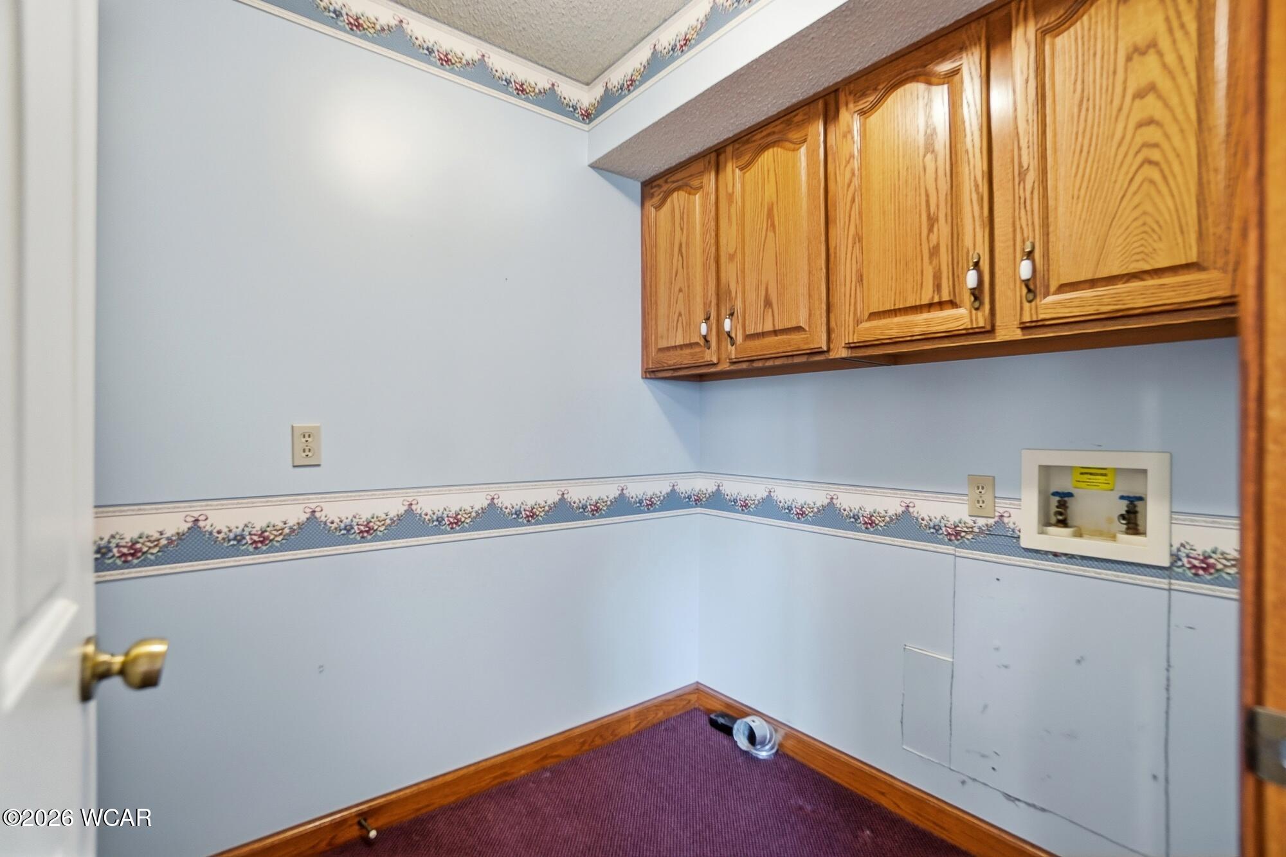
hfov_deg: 100.4
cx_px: 643
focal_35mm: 15
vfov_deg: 77.3
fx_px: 536
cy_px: 428
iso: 125
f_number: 4
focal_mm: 10
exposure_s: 1/200
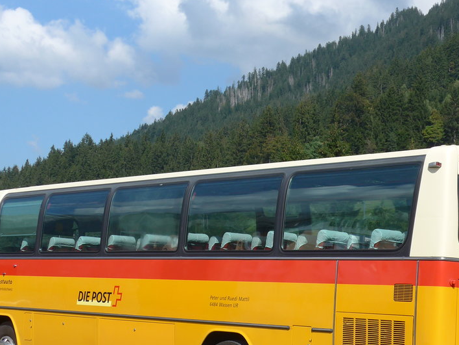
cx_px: 276
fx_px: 1034
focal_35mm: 78
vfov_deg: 18.8
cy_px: 227
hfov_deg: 25.0
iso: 80
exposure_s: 1/1600
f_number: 3
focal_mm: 9.5
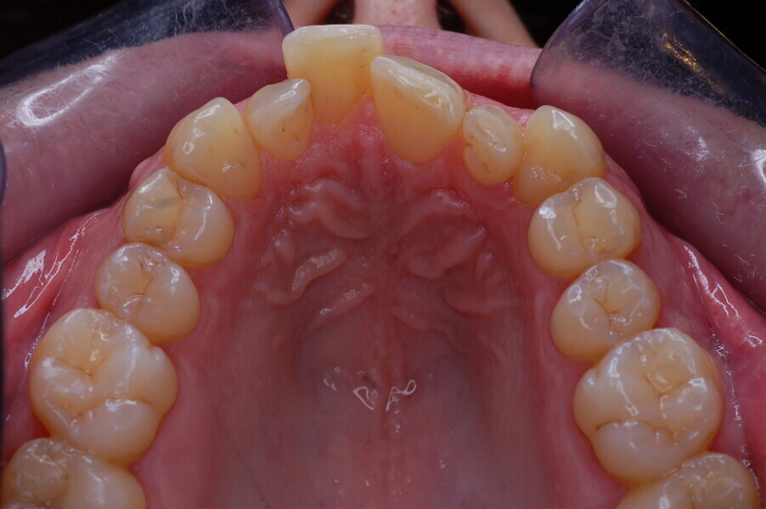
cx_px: 383
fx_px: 1914
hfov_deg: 22.6
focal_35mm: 90
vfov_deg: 15.2
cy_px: 254
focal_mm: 60
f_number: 22
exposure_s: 1/125
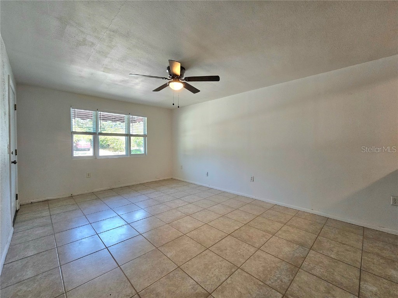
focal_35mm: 13
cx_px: 199
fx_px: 149
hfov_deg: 106.2
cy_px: 149
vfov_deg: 89.9
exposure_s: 1/60.2
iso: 100
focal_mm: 2.2
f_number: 2.2
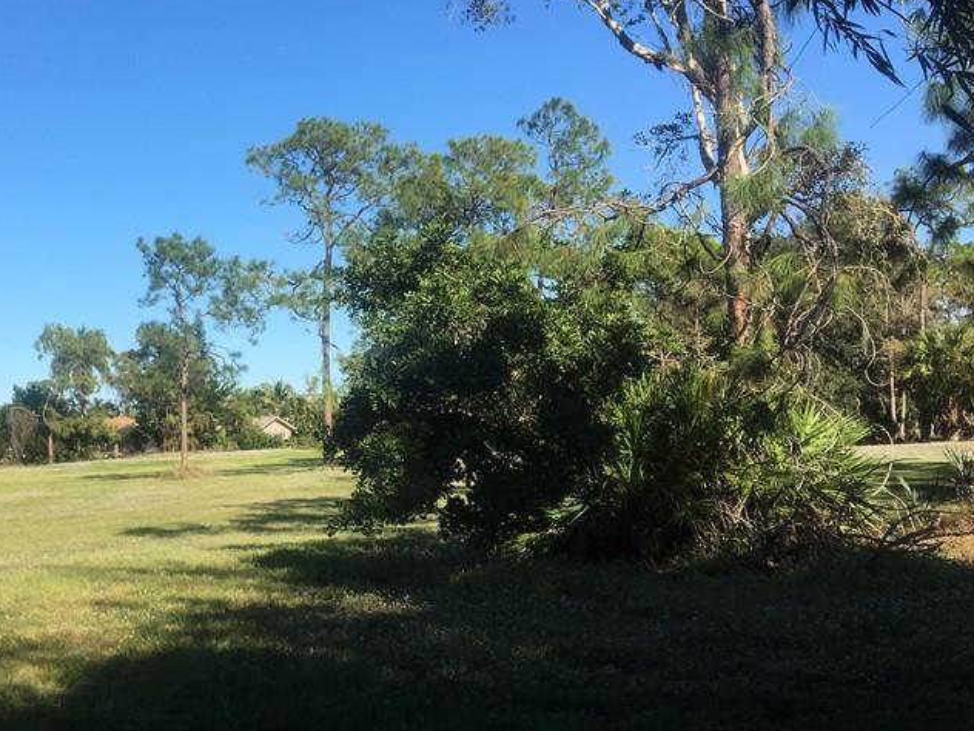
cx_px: 214
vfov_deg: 30.9
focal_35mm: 47
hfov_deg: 39.1
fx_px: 1322
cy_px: 362
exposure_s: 1/1304
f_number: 2.2
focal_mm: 4.15
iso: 25
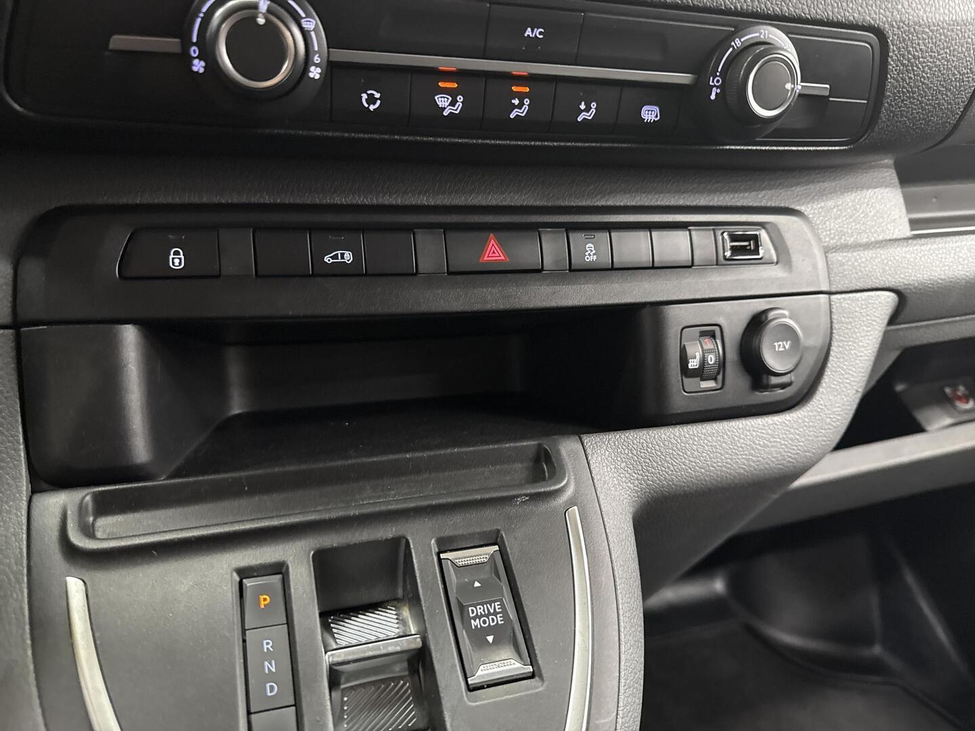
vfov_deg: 56.8
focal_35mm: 24
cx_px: 488
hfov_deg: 71.6
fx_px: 676
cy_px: 366
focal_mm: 6.76
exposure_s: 1/33
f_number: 1.78
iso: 800
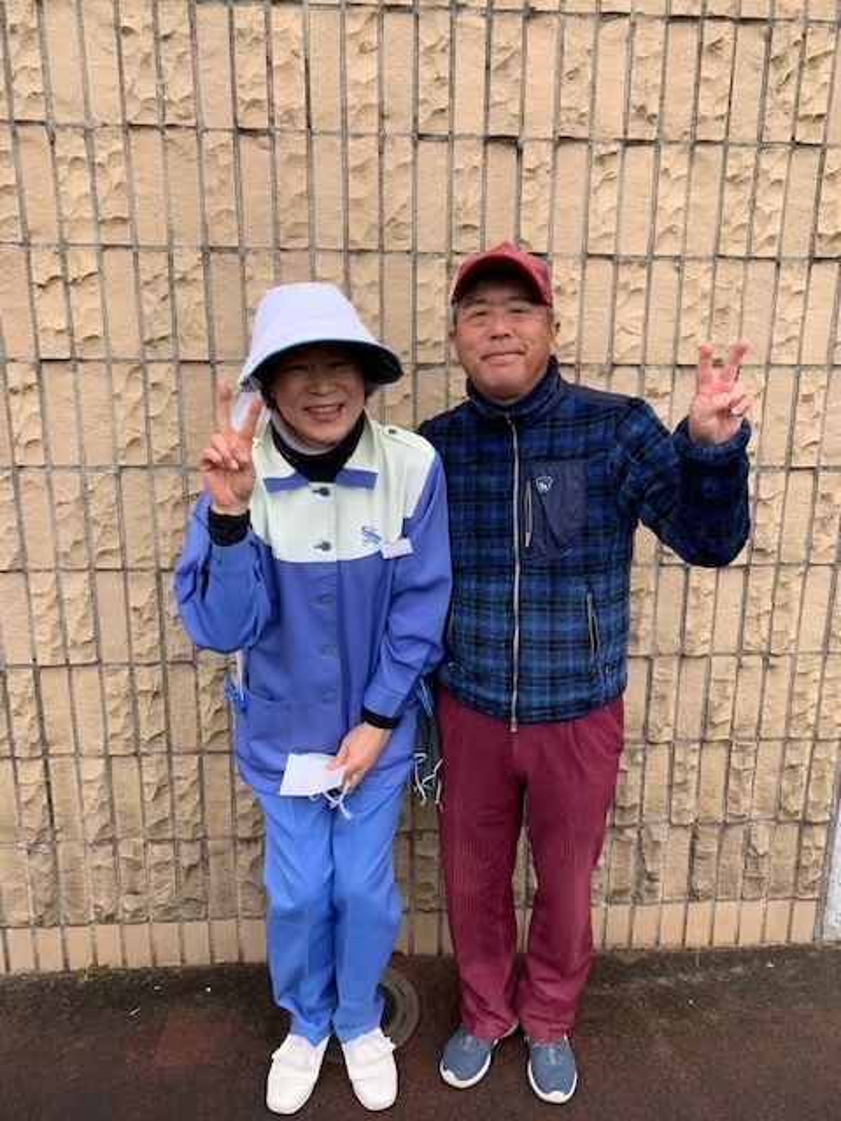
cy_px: 560
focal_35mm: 26
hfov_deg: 53.1
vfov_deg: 67.3
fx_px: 842
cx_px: 420
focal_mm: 4.25
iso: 25
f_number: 1.8
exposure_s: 1/294
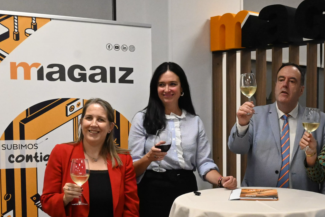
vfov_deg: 22.4
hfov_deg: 33.0
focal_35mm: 60
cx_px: 225
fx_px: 542
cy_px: 164
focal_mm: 22
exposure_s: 1/250
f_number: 8
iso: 6400
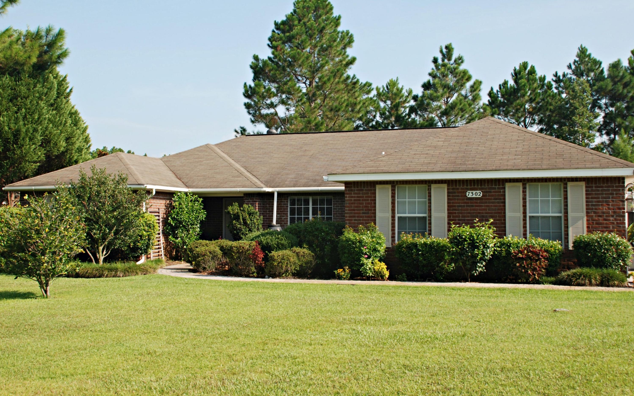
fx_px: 639
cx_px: 315
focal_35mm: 37
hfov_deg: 52.8
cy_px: 185
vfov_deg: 34.4
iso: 100
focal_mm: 24
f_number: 6.3
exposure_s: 1/160
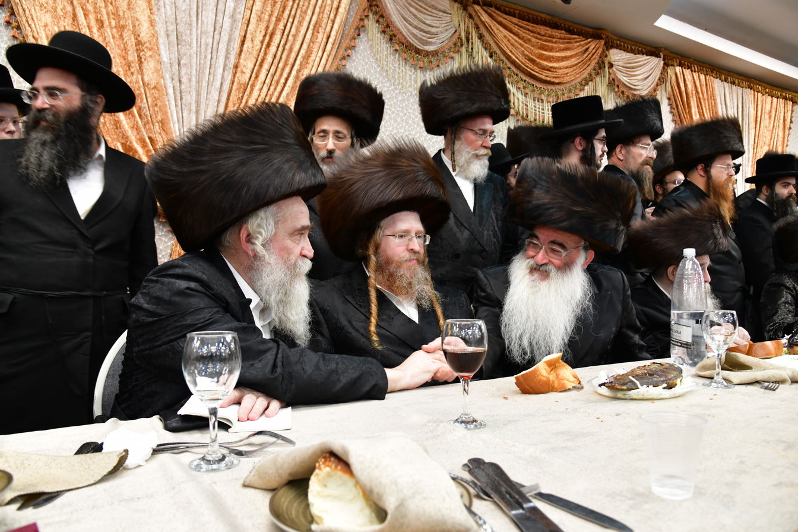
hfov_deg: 71.5
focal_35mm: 25
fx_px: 554
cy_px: 268
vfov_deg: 51.3
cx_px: 389
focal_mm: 24
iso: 2000
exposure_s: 1/100
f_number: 5.6
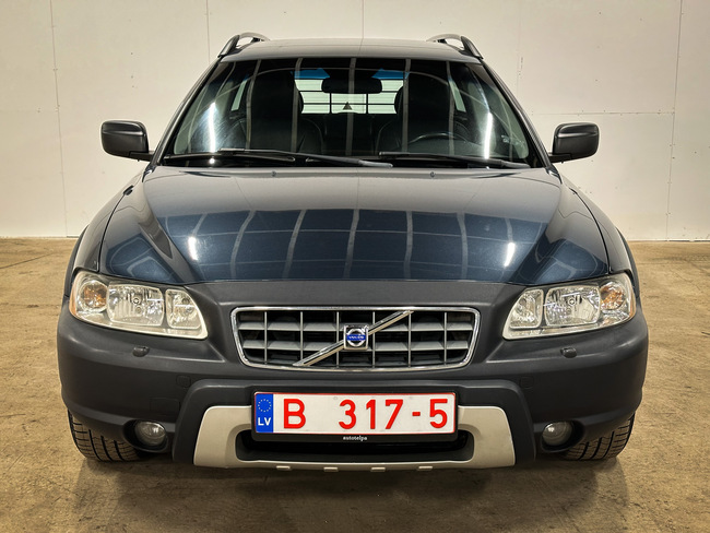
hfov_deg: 39.6
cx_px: 355
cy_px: 266
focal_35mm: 48
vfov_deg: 30.3
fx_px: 985
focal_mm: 6.86
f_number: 1.8
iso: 200
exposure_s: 1/35
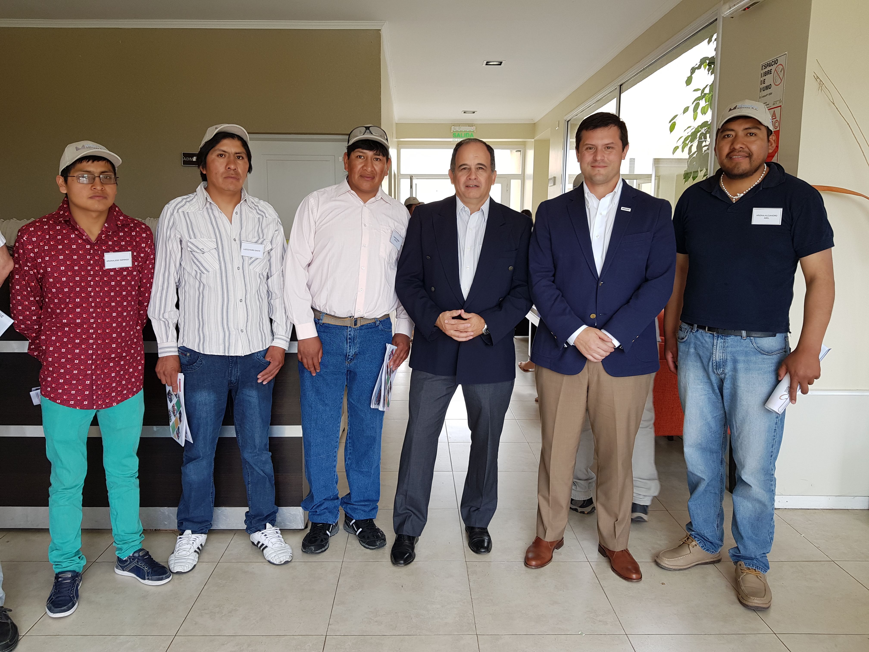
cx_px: 434
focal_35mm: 26
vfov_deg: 53.1
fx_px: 653
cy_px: 326
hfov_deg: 67.3
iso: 40
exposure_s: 1/124
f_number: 1.7
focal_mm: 4.2
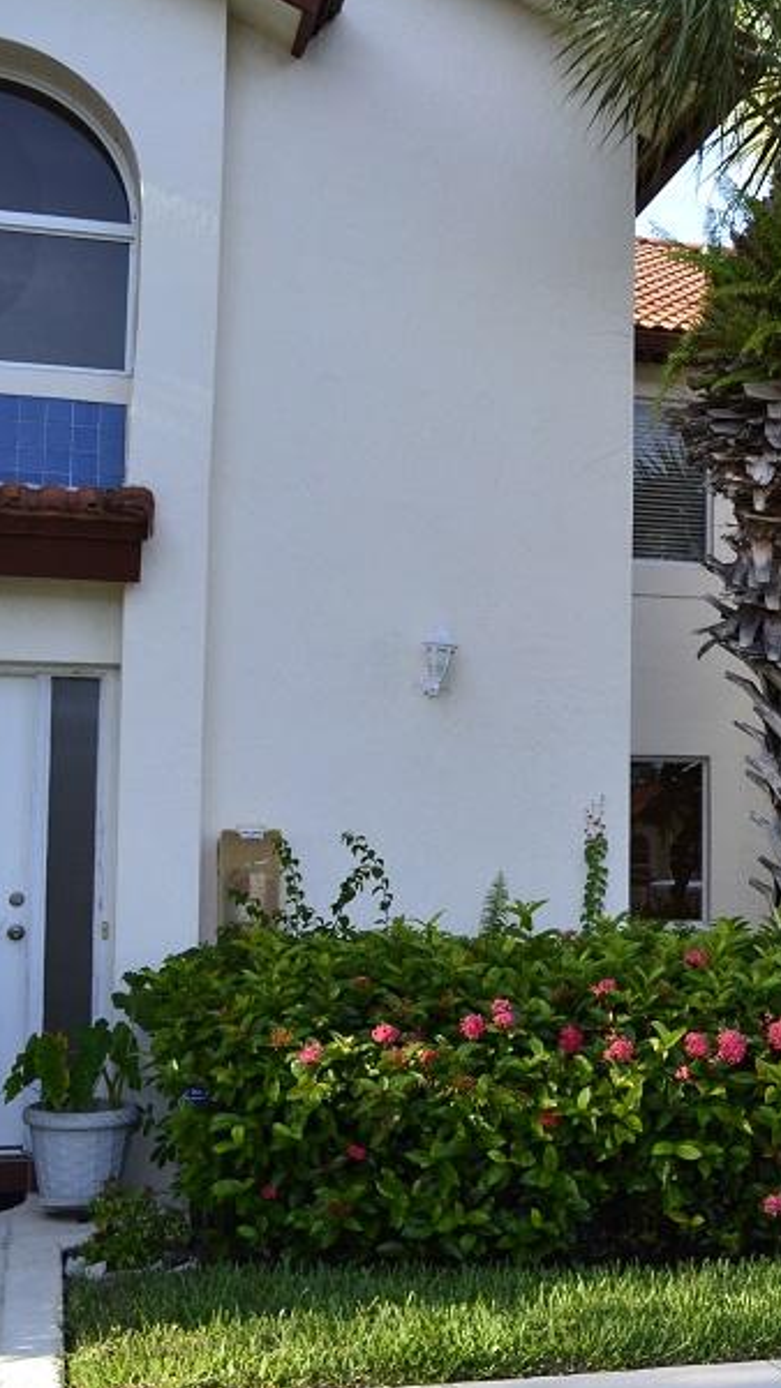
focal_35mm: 53
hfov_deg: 21.2
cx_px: 913
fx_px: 1952
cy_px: 689
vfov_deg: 39.2
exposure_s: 1/125
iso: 400
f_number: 9
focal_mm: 22
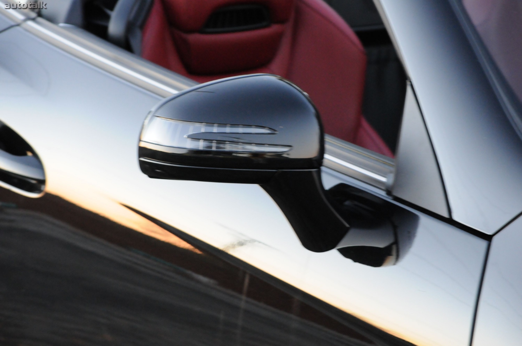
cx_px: 261
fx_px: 2281
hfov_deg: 13.1
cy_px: 173
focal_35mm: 158
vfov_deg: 8.7
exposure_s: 1/50
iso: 2000
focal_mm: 105
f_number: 9
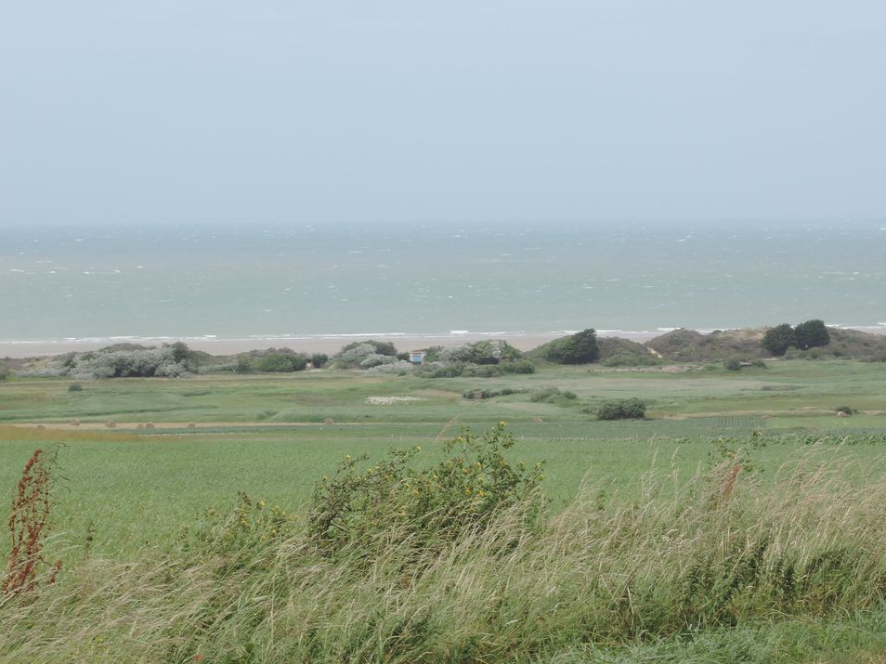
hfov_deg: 13.1
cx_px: 356
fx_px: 3864
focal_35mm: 151
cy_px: 308
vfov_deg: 9.8
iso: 80
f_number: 7.1
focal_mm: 25.5
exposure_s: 1/200
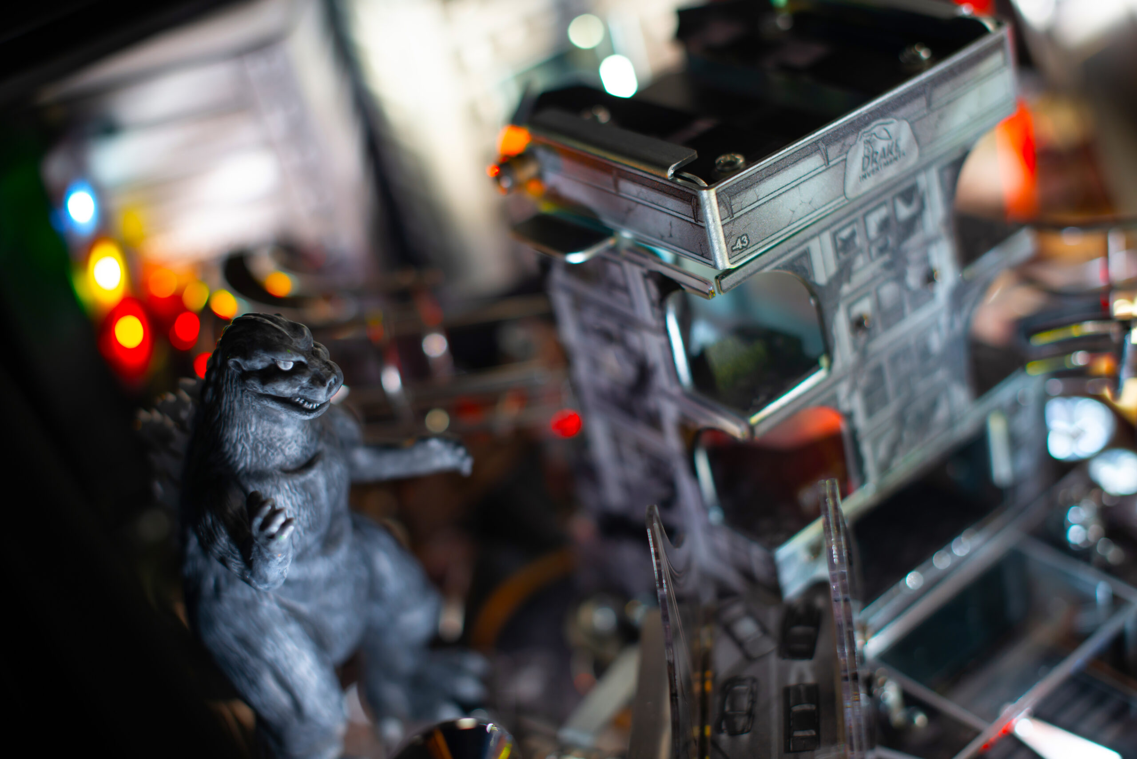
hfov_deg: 39.6
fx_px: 1580
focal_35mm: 50
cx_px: 568
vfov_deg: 27.0
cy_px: 380
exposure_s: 1/60
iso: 250
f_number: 2.2
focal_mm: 50
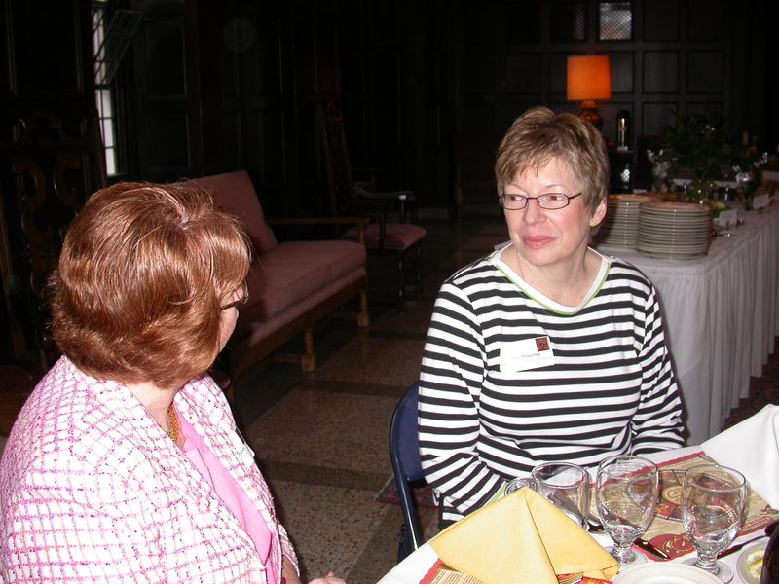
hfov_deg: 49.0
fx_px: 855
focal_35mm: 38
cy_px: 292
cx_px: 390
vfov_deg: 37.7
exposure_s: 1/60
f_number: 2.6
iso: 100
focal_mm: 7.85
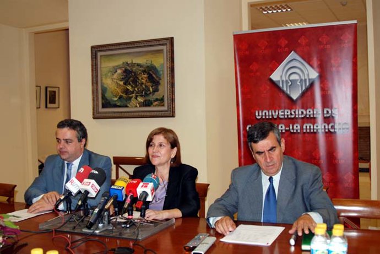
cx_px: 190
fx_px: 444
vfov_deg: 31.9
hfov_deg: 46.4
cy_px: 127
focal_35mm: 42
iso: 200
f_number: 3.5
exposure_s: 1/60
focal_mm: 28
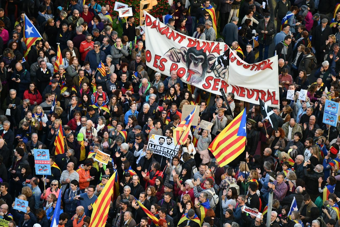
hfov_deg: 10.3
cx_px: 170
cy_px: 114
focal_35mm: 200
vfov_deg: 6.9
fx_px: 1889
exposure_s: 1/400
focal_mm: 200
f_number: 4.5
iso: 500
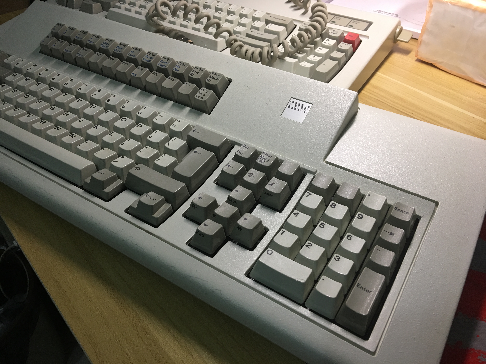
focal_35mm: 29
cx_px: 243
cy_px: 182
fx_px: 407
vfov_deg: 48.2
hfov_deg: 61.7
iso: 32
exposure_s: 1/17
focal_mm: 4.15
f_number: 2.2
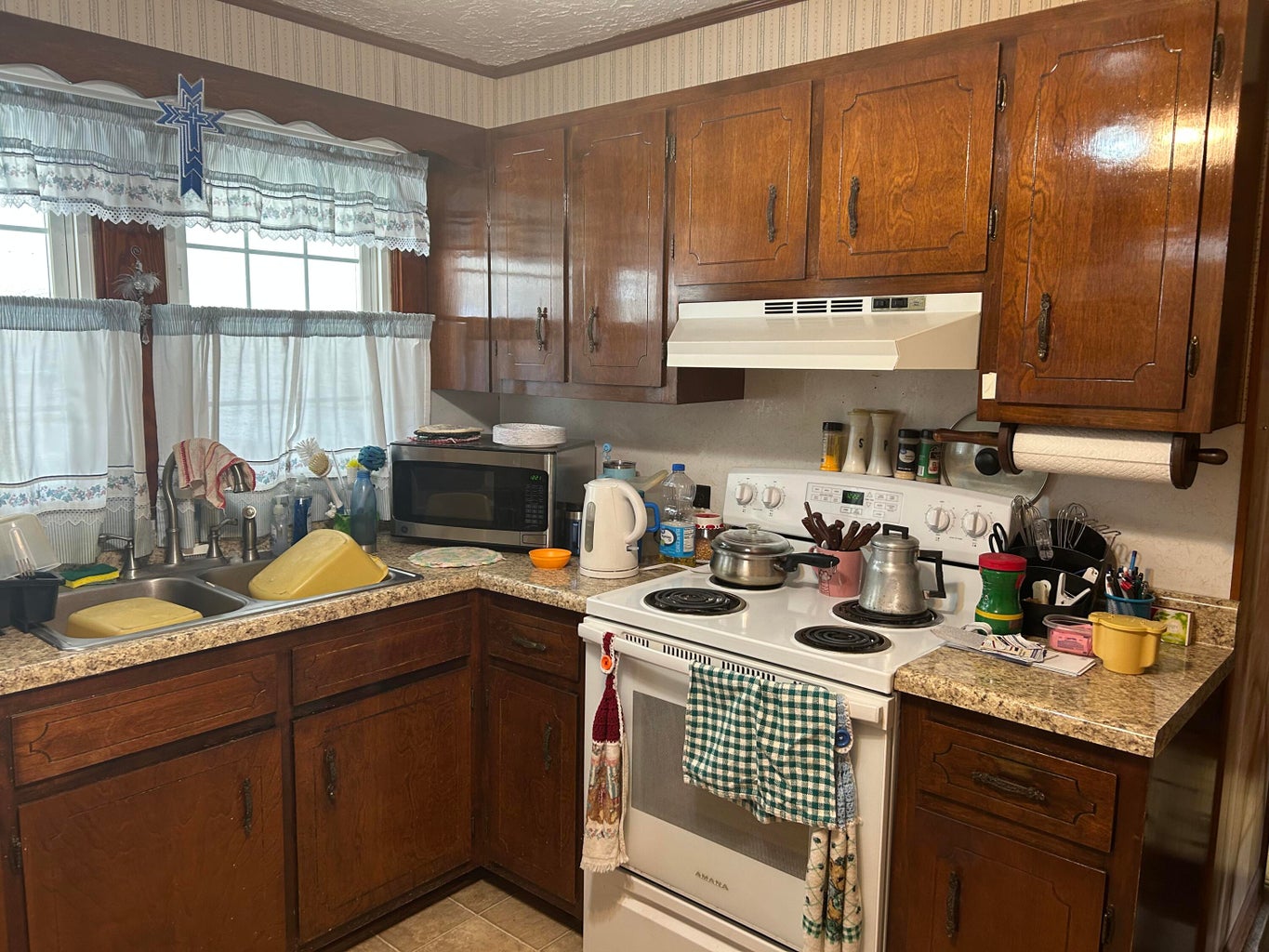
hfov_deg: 67.3
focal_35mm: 26
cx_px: 634
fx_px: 953
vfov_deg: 53.1
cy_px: 476
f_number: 1.5
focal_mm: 5.7
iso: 160
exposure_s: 1/60
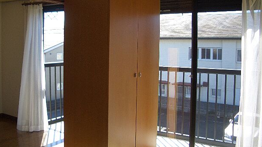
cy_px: 48
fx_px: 278
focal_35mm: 40
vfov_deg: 29.5
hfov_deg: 50.5
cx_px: 129
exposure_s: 1/200
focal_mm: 5.8
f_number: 2.6
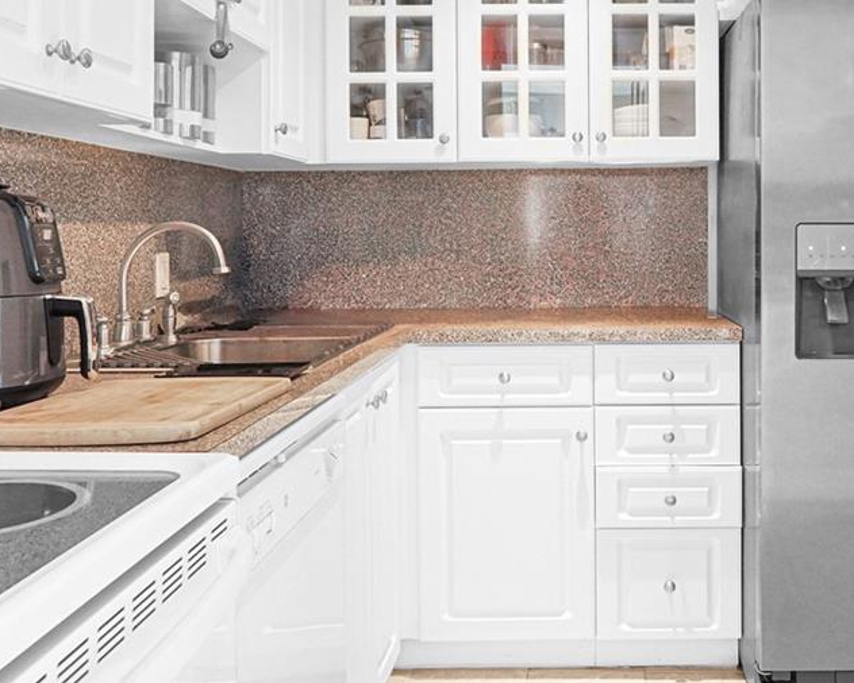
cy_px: 223
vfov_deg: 38.7
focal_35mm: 38
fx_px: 961
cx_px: 589
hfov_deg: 46.9
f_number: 8
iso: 2500
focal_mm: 16
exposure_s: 1/30
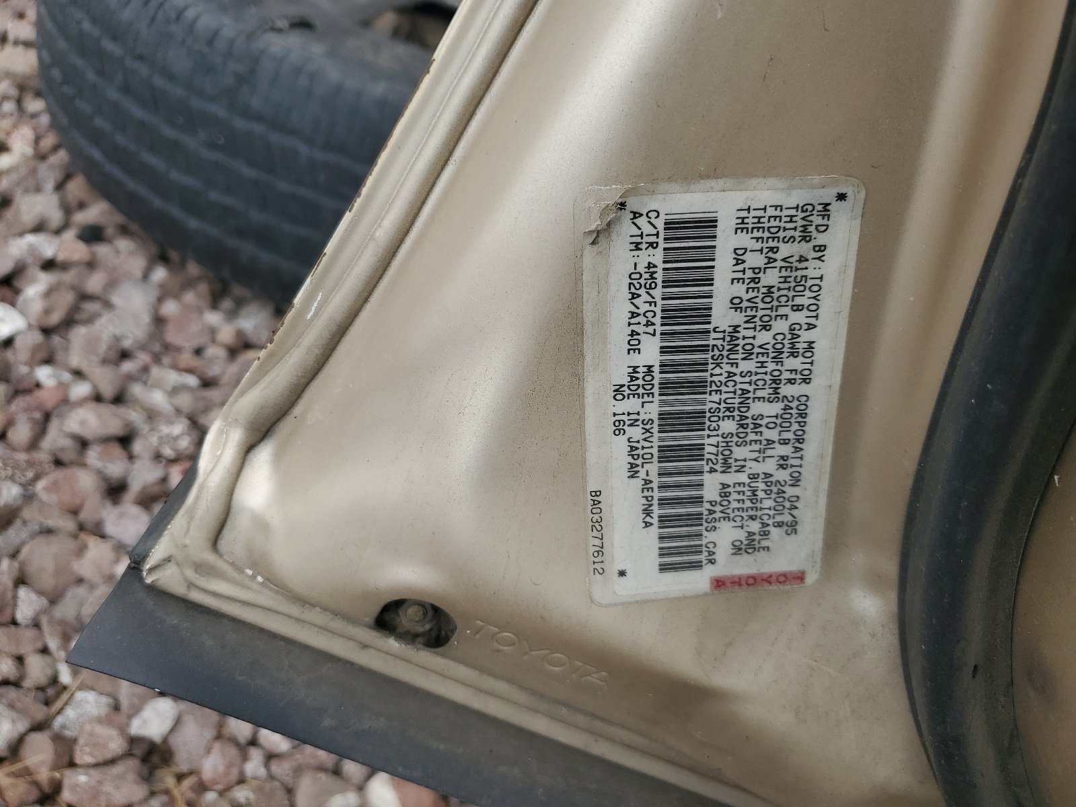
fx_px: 808
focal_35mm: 26
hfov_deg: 67.3
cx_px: 538
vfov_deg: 53.1
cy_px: 404
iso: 50
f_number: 1.5
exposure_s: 1/714
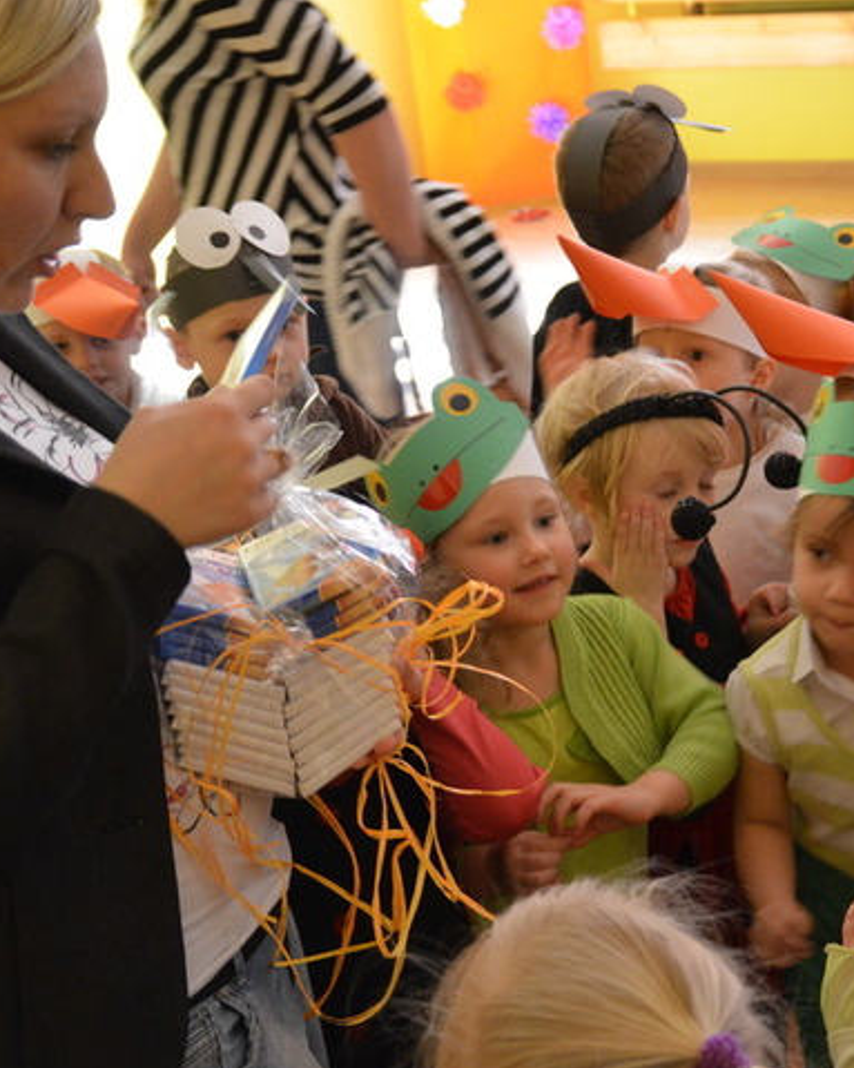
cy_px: 551
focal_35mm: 61
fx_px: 1928
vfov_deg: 31.0
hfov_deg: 24.3
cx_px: 749
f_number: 4
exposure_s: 1/60
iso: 1600
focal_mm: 26
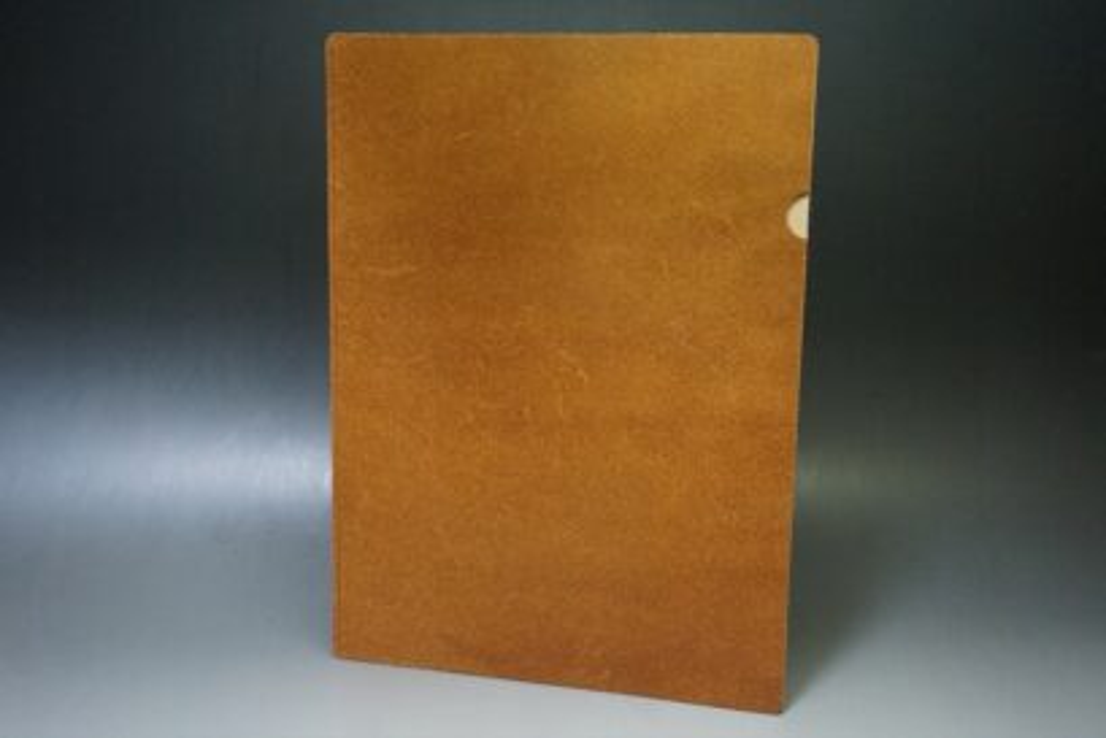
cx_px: 553
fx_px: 1245
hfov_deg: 47.9
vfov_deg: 33.0
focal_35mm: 40
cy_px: 369
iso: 3200
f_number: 4.5
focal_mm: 27
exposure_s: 1/160
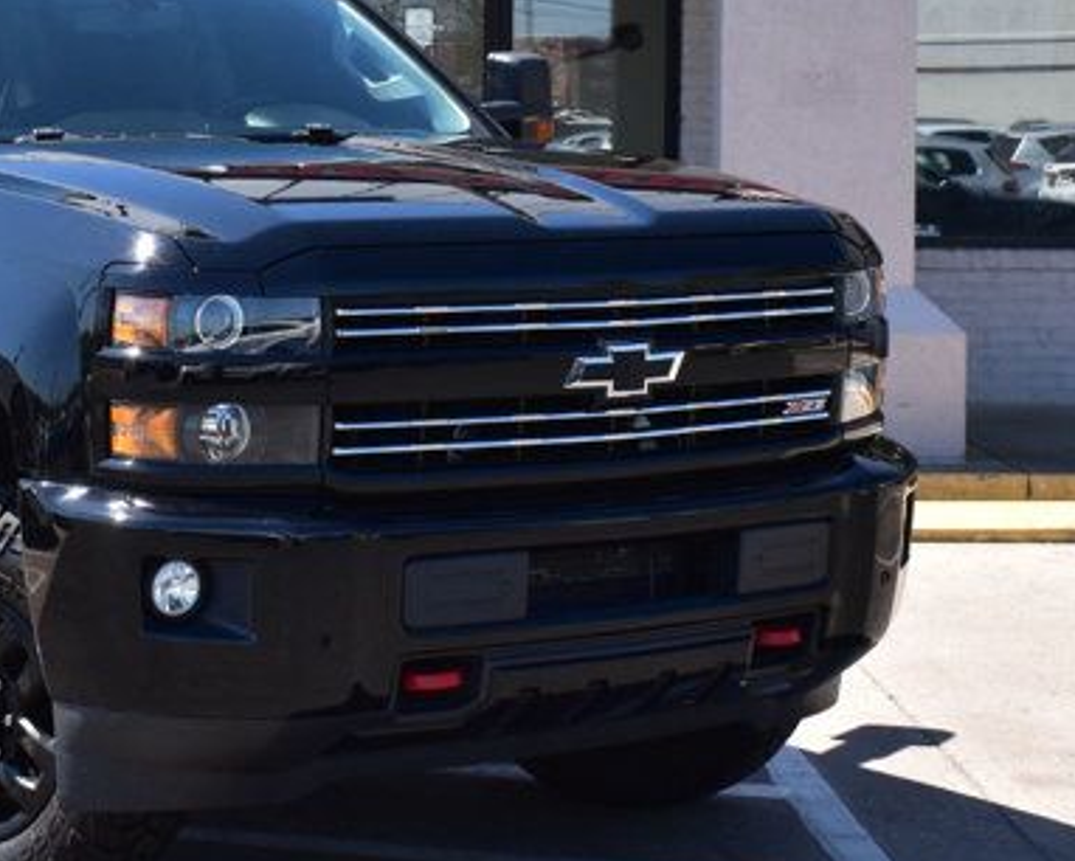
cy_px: 228
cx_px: 335
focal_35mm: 98
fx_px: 3120
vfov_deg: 15.7
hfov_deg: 19.5
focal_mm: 26
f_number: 10
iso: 400
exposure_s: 1/320
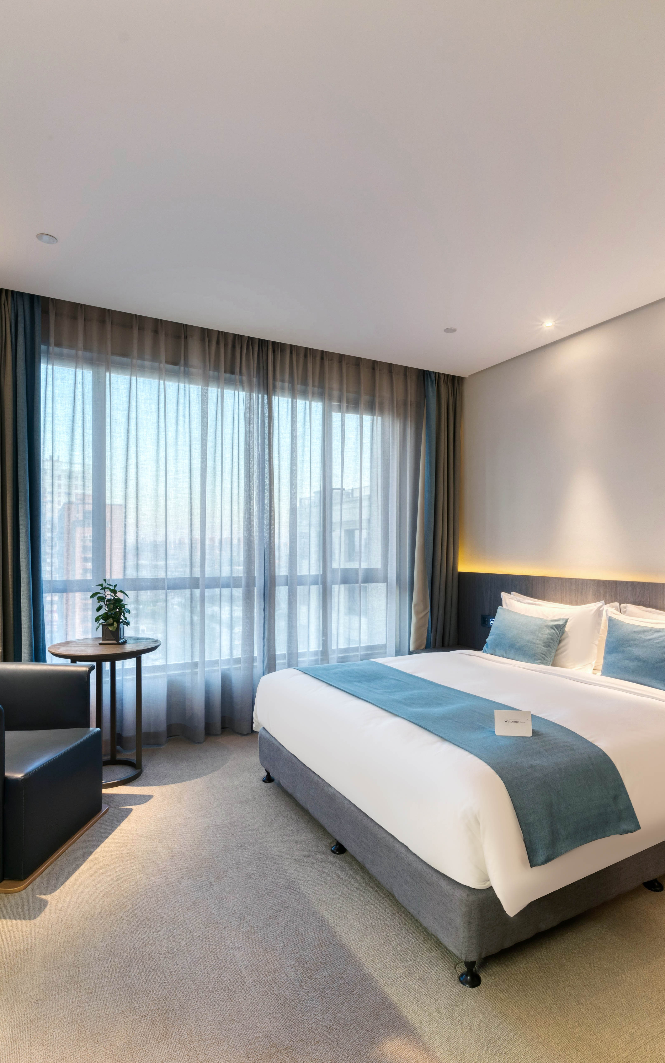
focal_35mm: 19
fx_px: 551
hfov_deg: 62.2
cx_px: 339
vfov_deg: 88.0
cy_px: 544
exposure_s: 1/2.5
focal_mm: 12
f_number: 11
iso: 400
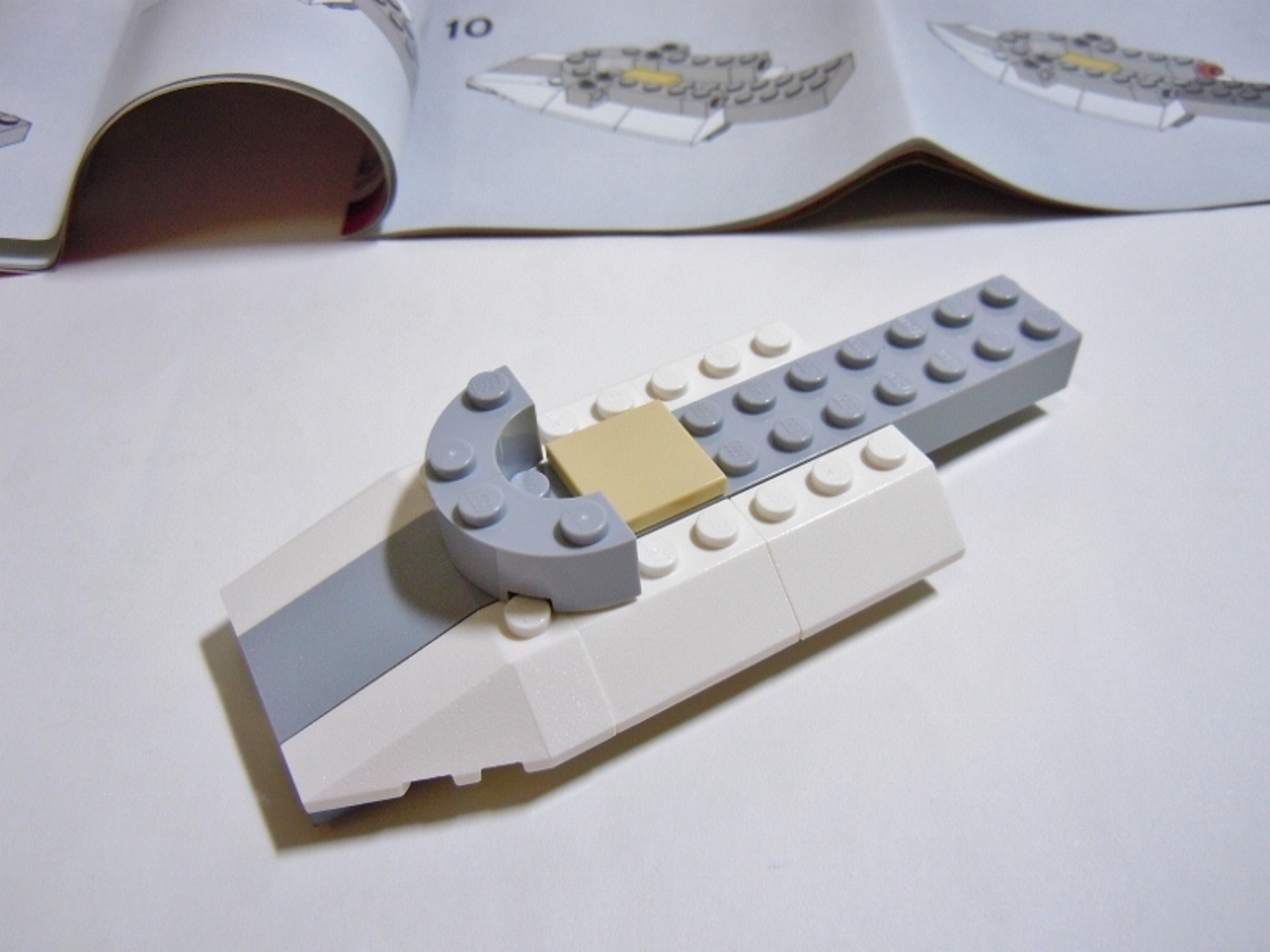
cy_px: 476
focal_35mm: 30
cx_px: 635
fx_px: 1101
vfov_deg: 46.8
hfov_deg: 60.0
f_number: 3.5
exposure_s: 1/25
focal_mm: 5.4
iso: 200
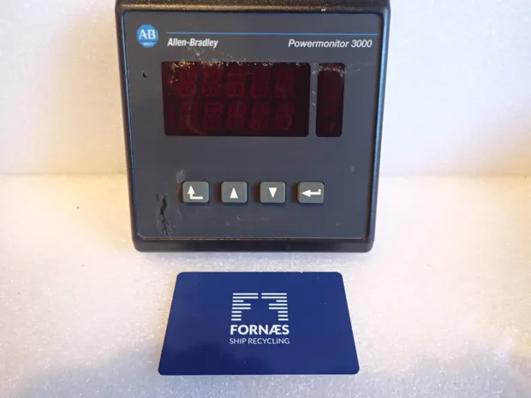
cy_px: 199
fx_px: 383
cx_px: 266
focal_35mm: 25
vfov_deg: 54.9
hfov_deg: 69.4
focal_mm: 4.5
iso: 320
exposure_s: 1/30
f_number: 2
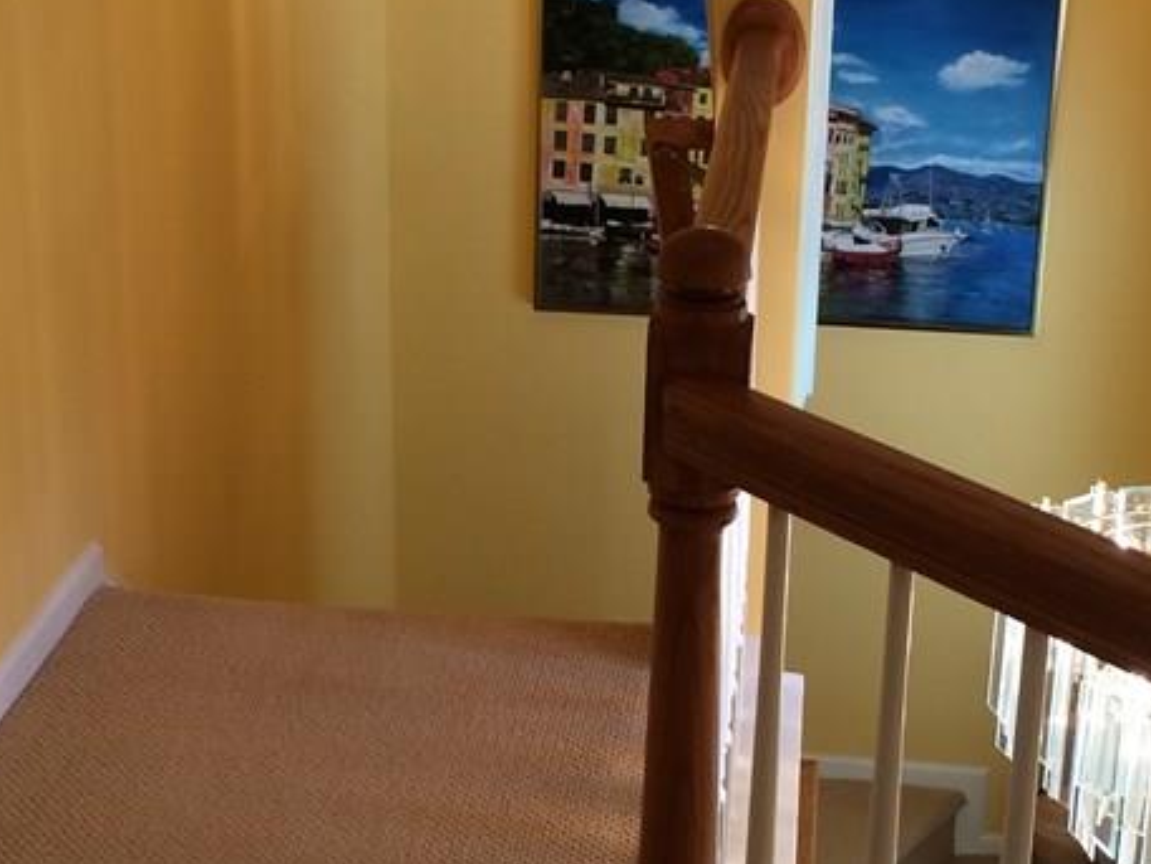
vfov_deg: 22.6
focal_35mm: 65
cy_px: 373
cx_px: 567
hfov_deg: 29.8
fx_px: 2162
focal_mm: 4.15
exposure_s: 1/40
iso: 32
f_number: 2.2
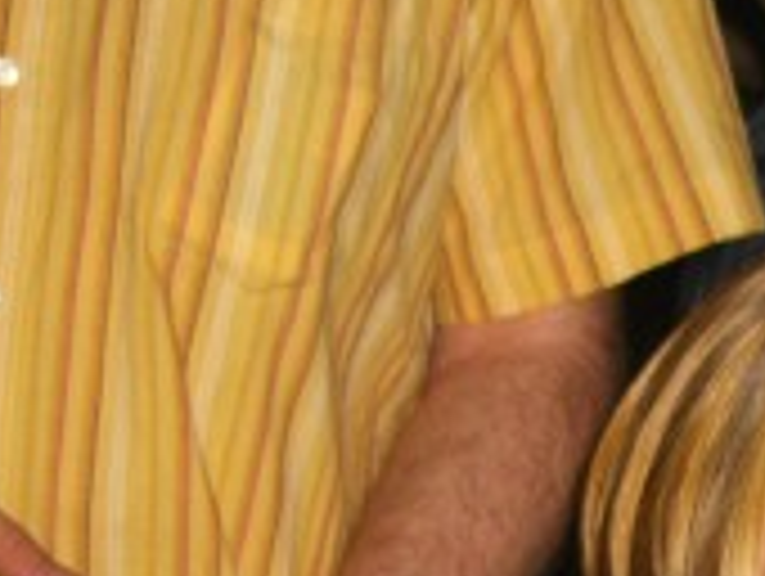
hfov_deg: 14.2
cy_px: 688
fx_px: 2966
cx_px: 972
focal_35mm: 134
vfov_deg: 10.9
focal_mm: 7.9
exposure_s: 1/60
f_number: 2.8
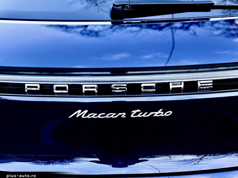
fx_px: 344
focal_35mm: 50
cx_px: 118
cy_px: 88
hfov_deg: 38.2
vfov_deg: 29.1
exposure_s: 1/60
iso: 250
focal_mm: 6.76
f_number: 1.78
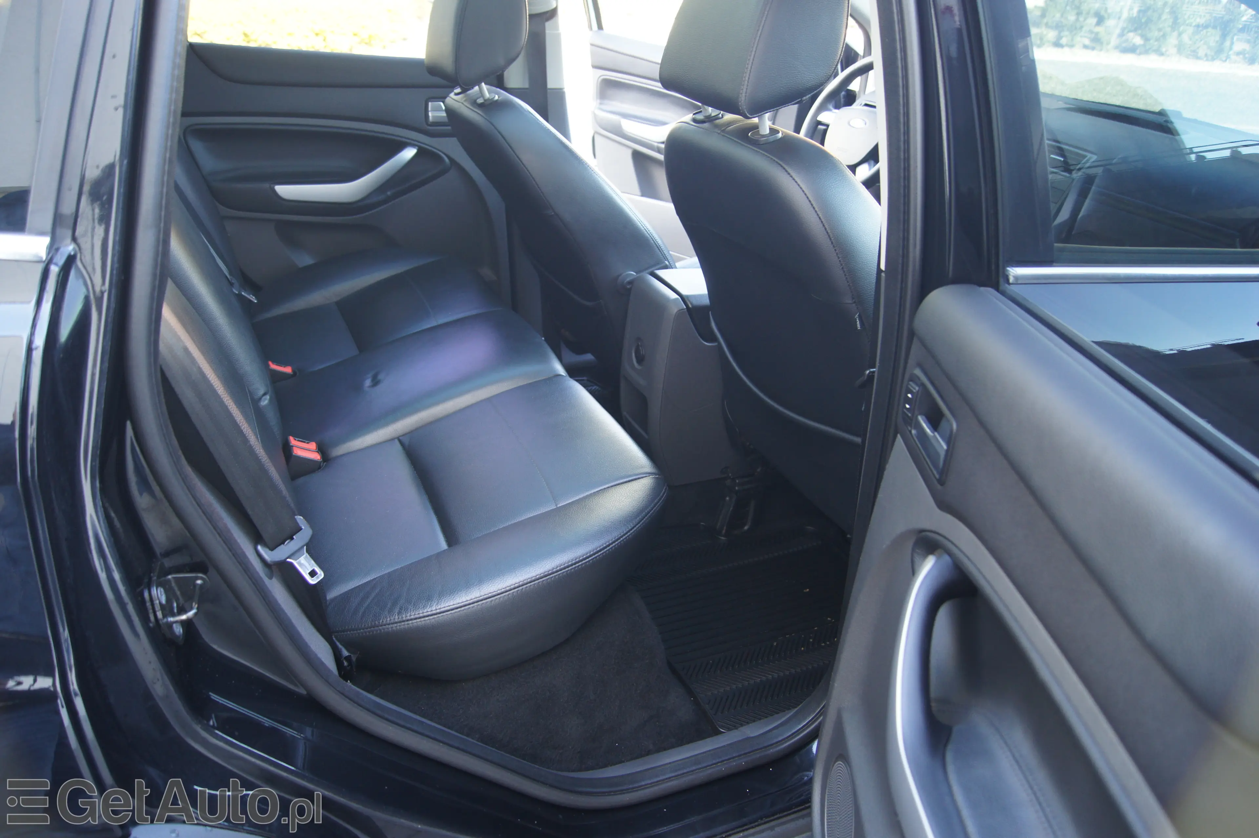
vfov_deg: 47.9
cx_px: 630
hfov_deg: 67.4
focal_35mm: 27
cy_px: 419
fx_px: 944
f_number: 3.5
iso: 320
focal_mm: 18
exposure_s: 1/30
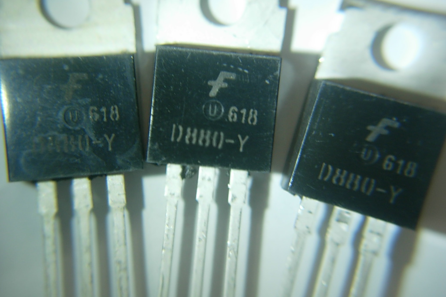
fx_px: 496
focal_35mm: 40
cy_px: 139
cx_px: 222
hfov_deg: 48.5
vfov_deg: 33.4
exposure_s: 1/5.9
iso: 64
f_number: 2.8
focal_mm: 7.8
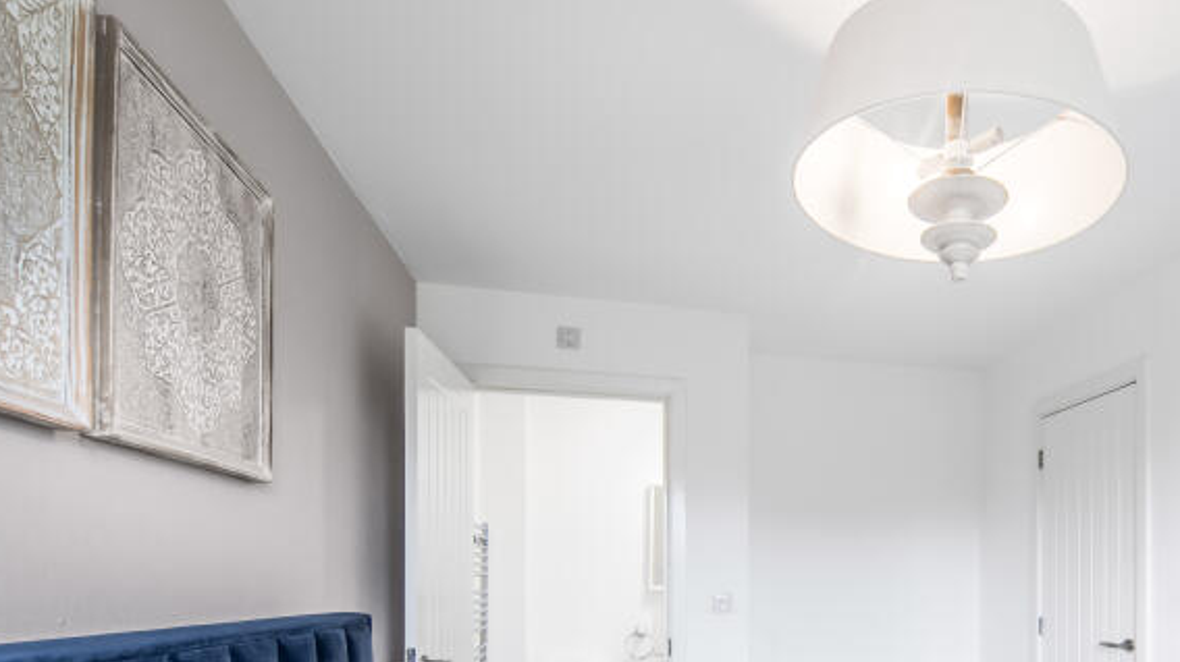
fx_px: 1063
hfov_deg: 55.5
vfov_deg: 32.7
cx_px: 870
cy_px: 607
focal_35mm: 34
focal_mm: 18
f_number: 5.6
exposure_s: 1/3
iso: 80
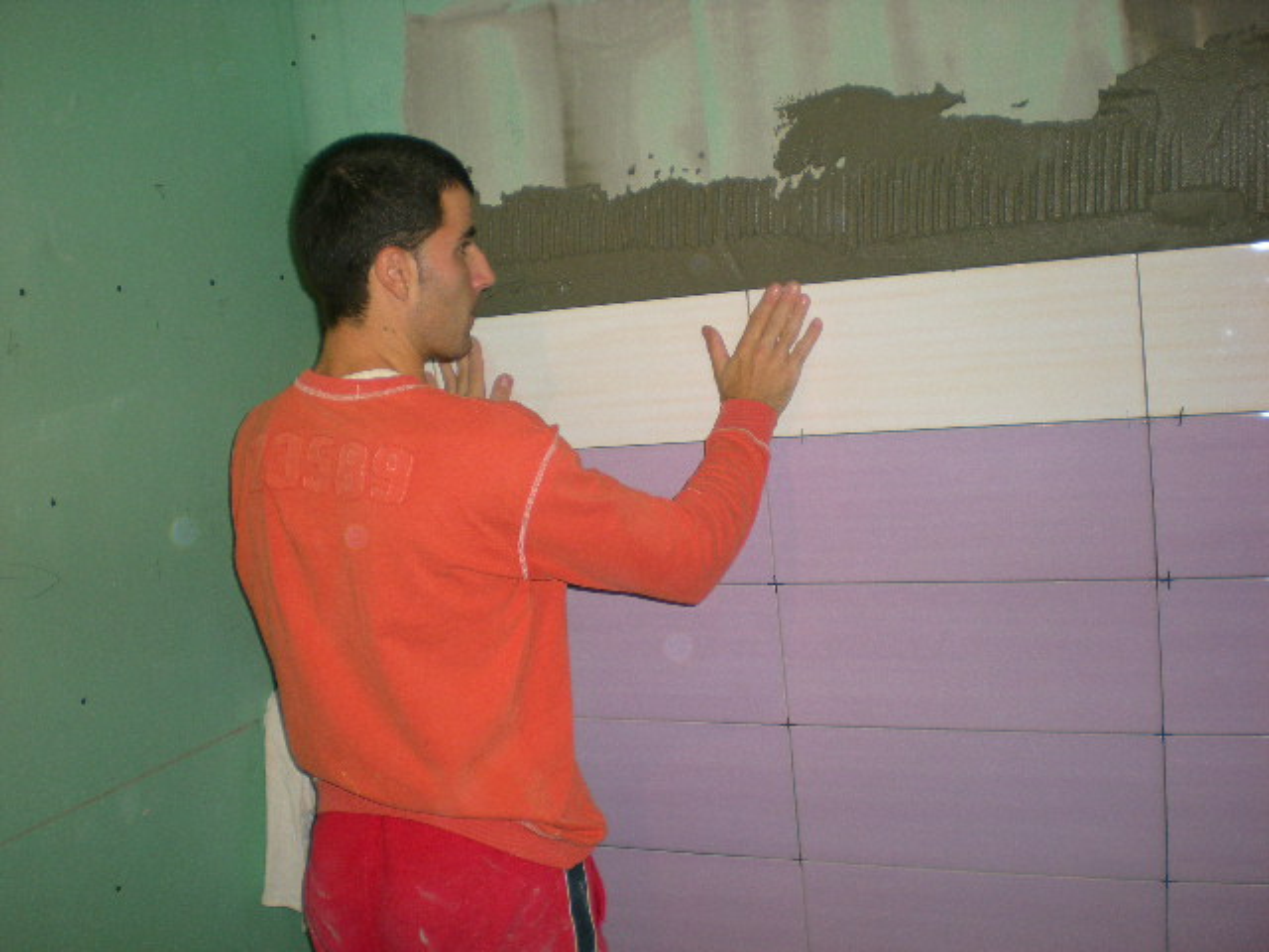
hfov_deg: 49.0
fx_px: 1393
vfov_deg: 37.7
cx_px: 634
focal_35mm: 38
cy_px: 476
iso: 74
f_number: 3.1
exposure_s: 1/60
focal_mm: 6.3
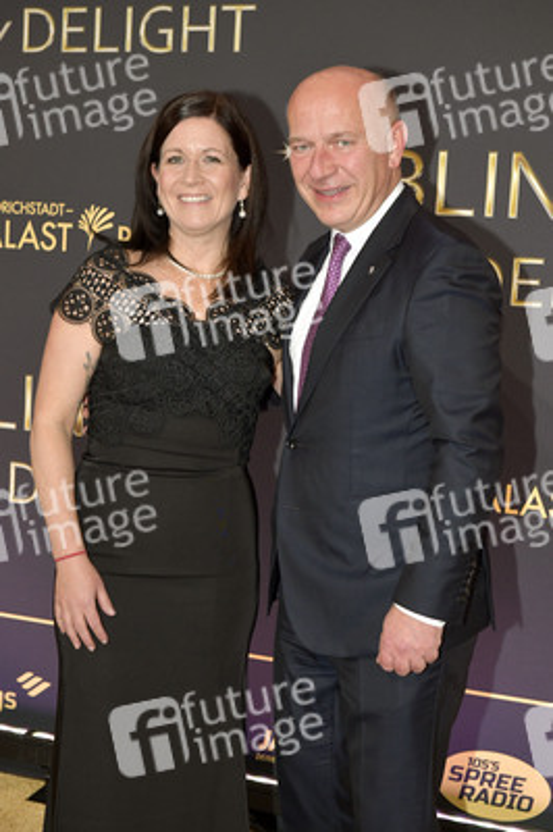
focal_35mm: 55
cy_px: 416
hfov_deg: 24.6
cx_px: 276
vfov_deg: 36.3
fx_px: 1269
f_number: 6.3
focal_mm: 55
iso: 1250
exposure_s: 1/250
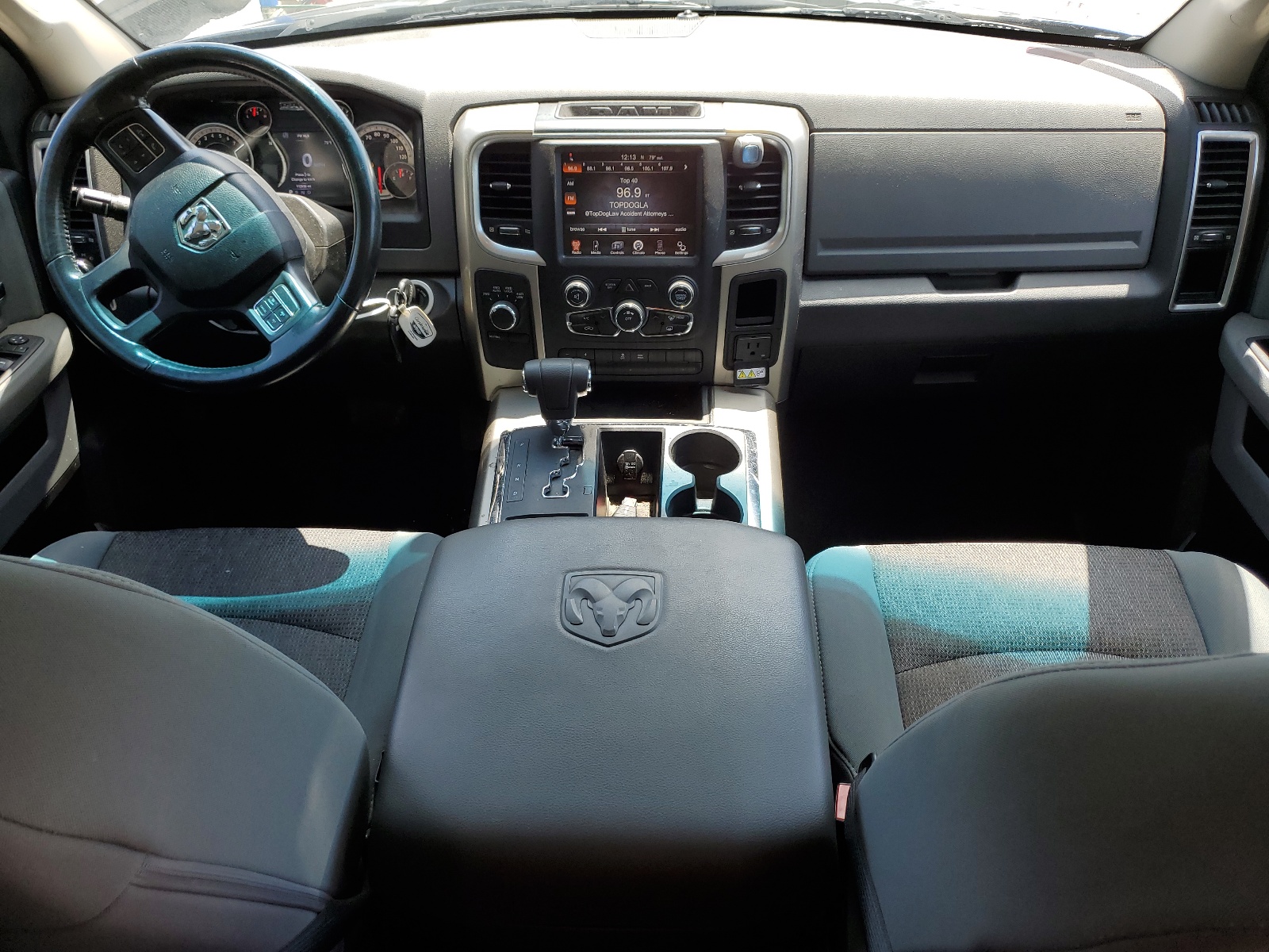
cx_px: 634
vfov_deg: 53.1
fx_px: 953
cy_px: 476
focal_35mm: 26
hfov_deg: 67.3
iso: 50
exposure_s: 1/417
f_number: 1.5
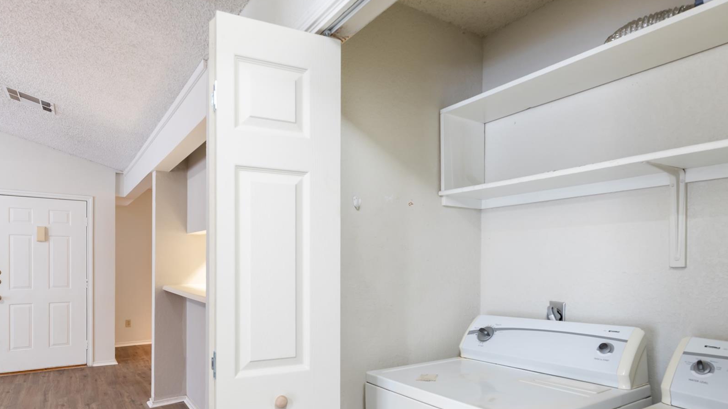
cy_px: 263
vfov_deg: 48.9
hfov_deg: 78.7
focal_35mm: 23
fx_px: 444
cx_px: 355
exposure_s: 2.5
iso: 400
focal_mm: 17
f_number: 8
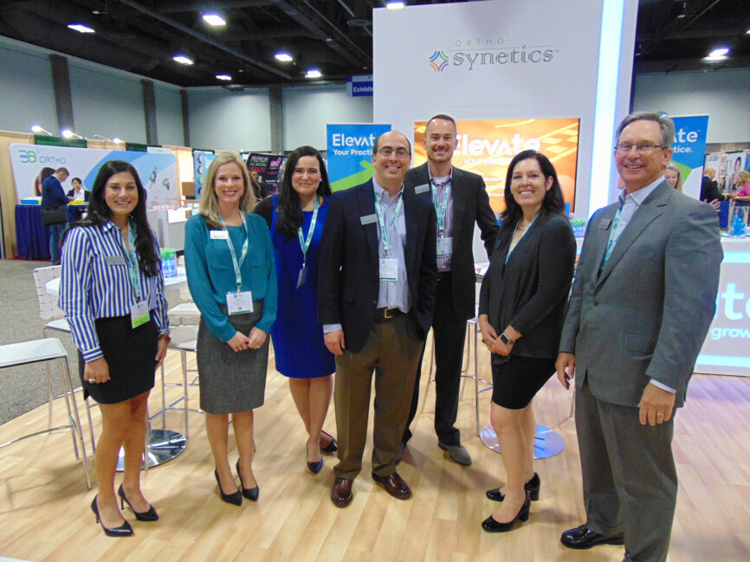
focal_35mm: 25
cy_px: 281
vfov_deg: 54.9
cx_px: 375
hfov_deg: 69.4
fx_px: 542
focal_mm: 4.5
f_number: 3
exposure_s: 1/25
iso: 400
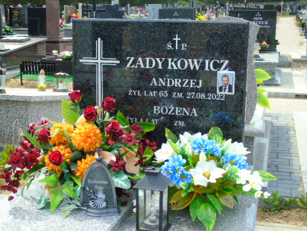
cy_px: 116
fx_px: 479
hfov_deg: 35.5
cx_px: 154
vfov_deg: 27.0
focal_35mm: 54
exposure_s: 1/250
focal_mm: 9.6
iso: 80
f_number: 4.3
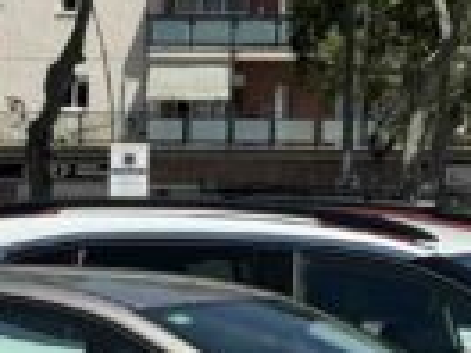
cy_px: -4
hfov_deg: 7.4
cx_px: 1067
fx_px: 3442
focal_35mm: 253
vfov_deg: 5.9
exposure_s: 1/6536
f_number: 1.78
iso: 64
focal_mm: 6.76
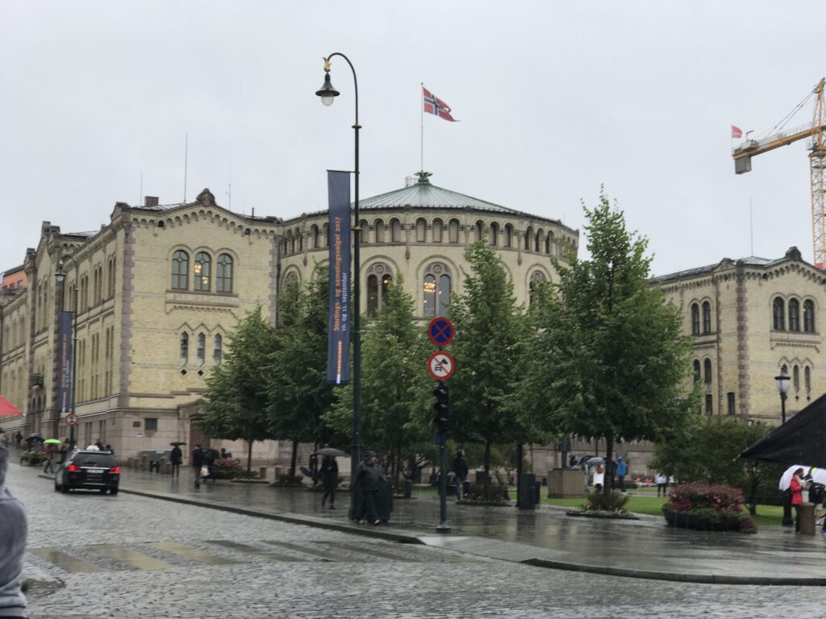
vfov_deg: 25.7
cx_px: 413
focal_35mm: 57
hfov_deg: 33.8
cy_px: 310
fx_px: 1360
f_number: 2.8
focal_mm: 6.6
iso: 20
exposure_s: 1/188
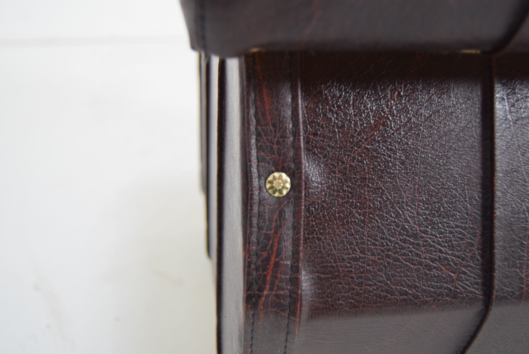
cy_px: 177
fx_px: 618
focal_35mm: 42
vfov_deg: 31.9
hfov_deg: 46.4
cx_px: 264
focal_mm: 28
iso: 1600
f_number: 4
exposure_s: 1/60
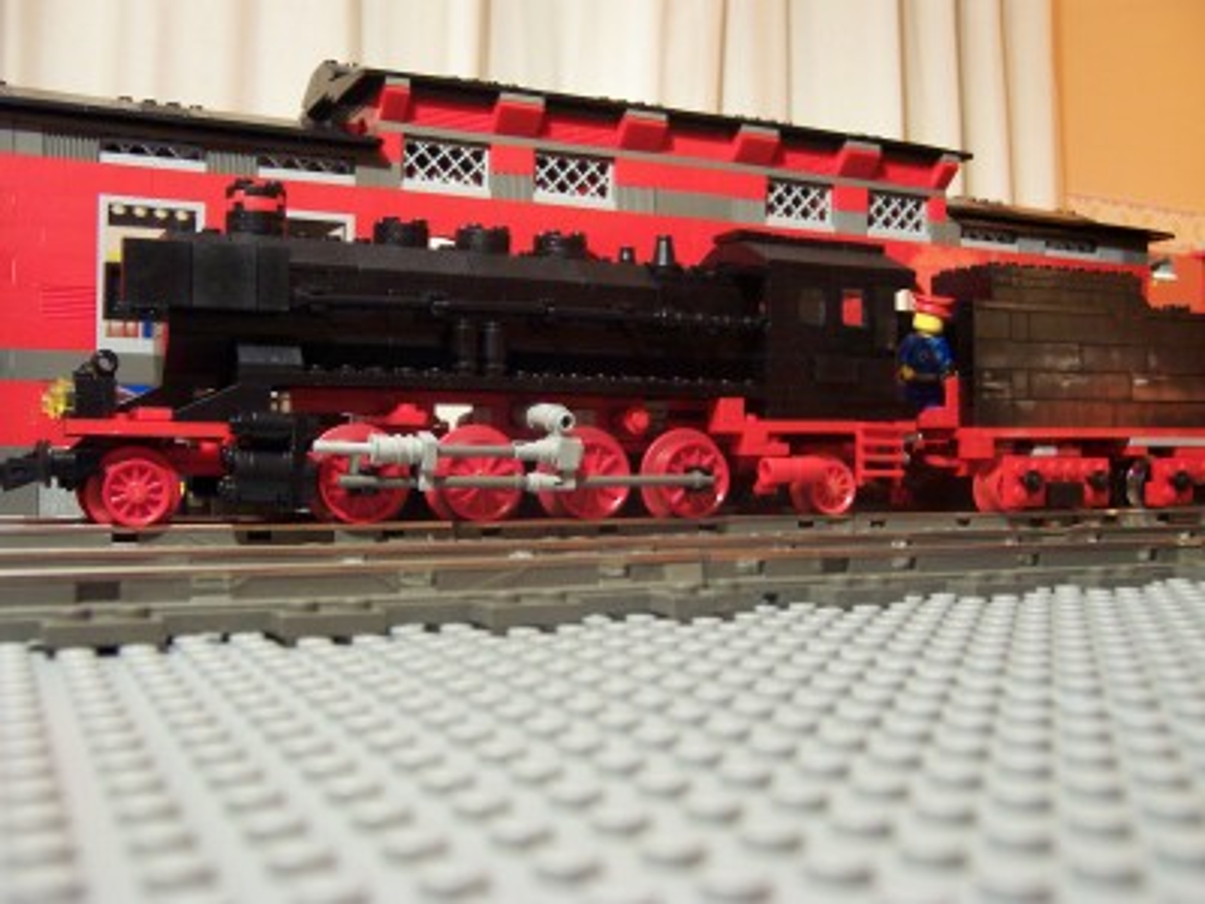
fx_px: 1253
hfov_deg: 51.4
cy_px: 452
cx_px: 602
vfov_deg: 39.7
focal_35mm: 36
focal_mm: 5.6
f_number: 2.8
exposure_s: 1/8
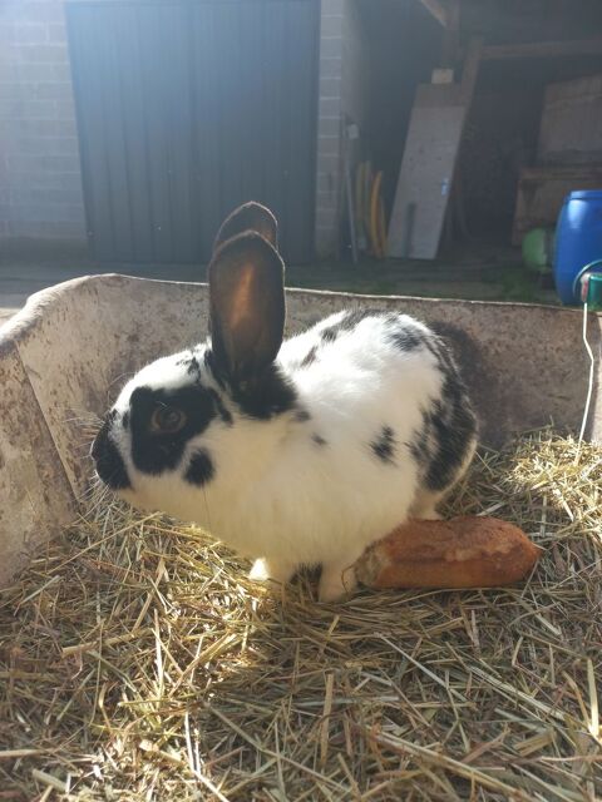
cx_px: 301
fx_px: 580
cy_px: 401
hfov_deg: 54.9
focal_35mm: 25
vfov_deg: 69.4
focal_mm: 4.6
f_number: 1.8
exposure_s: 1/255
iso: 25
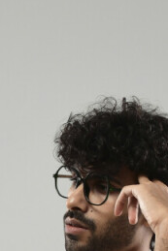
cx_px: -109
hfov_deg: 7.3
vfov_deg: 10.3
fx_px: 1293
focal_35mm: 185
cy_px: 480
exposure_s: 1/125
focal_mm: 40
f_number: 5.6
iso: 400
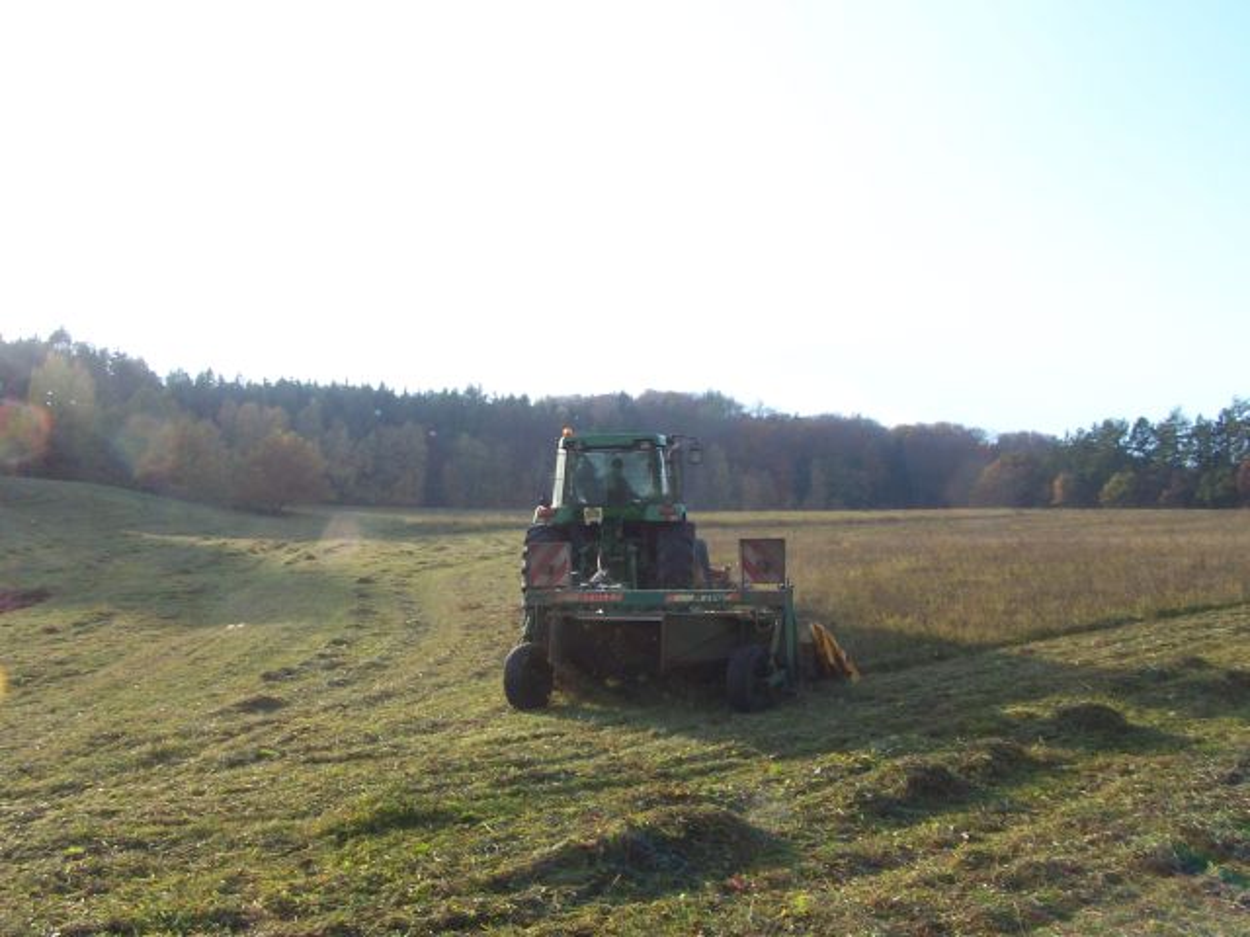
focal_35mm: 38
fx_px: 1372
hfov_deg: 49.0
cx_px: 625
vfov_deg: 37.7
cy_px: 468
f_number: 8
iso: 80
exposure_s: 1/60
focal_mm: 6.3
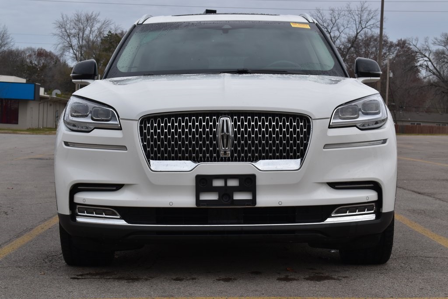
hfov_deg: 28.1
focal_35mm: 72
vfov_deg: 18.9
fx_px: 896
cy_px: 150
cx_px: 224
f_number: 9
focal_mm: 48
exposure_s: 1/160
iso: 400
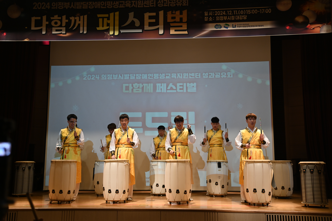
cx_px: 166
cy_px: 110
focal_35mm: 40
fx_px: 369
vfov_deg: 33.4
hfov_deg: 48.5
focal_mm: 40
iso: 720
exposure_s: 1/125
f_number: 4
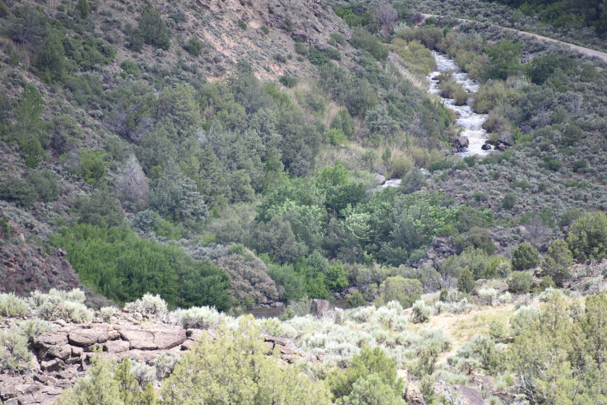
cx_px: 304
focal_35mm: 300
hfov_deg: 6.9
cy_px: 202
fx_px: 5059
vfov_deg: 4.6
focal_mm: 300
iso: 450
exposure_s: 1/640
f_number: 5.6
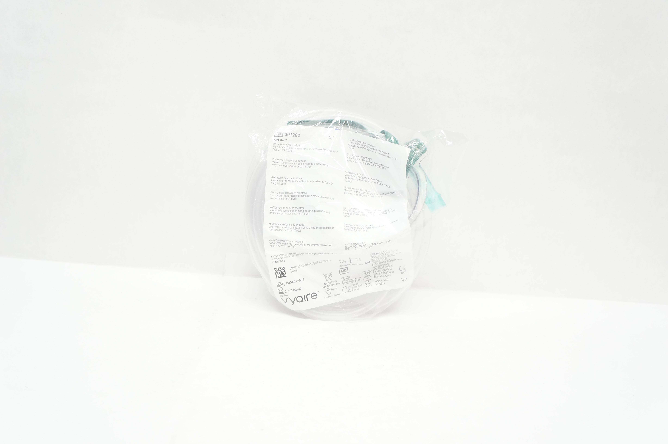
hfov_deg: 62.0
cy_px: 222
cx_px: 334
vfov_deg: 43.5
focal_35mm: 30
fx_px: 556
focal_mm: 20
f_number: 5.6
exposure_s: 1/80
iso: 800
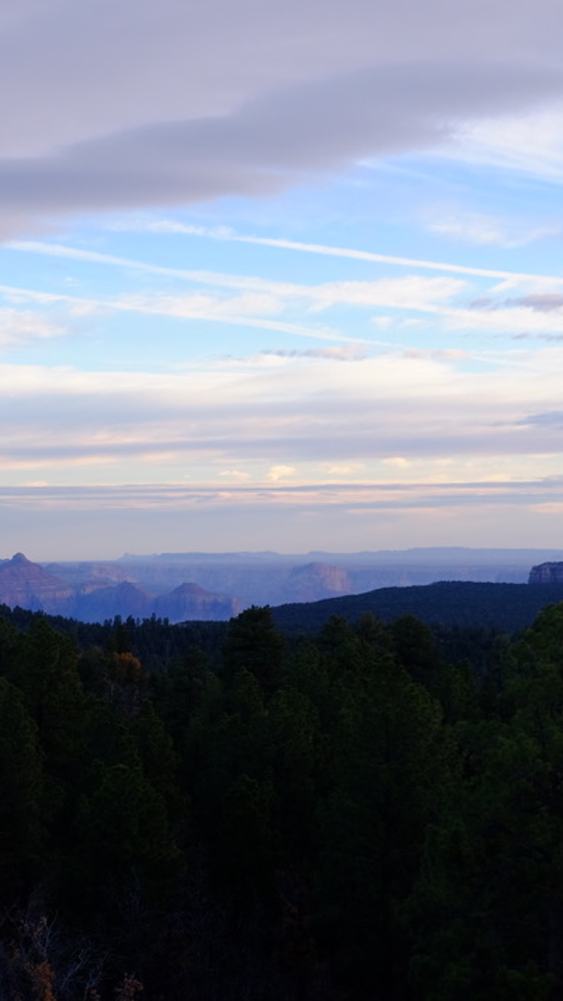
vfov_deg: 28.2
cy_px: 494
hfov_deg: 16.1
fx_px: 1991
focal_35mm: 75
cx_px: 192
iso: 400
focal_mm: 31.5
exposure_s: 1/340
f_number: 3.6
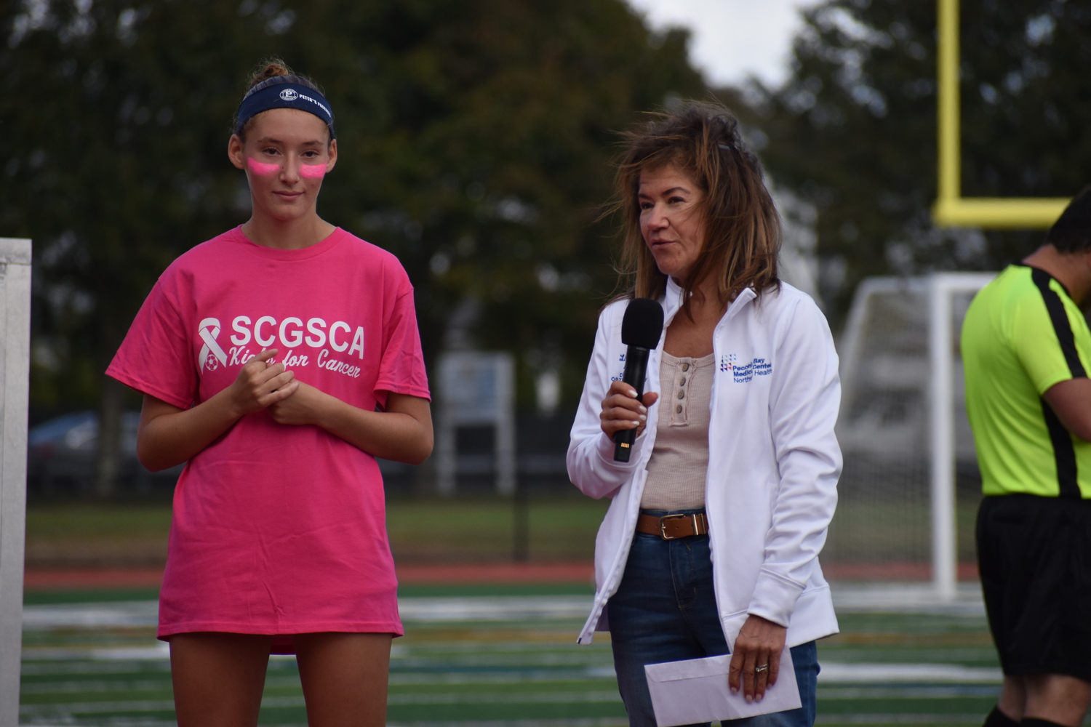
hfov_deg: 5.7
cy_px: 364
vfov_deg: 3.8
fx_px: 10909
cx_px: 546
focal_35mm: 360
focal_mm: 240
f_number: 6.3
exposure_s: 1/1600
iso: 400
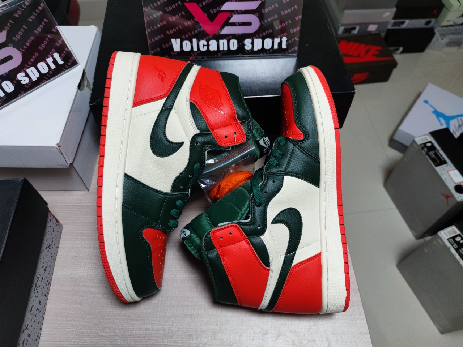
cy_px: 174
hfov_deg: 71.6
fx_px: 321
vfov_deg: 56.8
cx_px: 232
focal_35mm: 24
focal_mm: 6.72
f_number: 1.69
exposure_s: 1/100
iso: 318
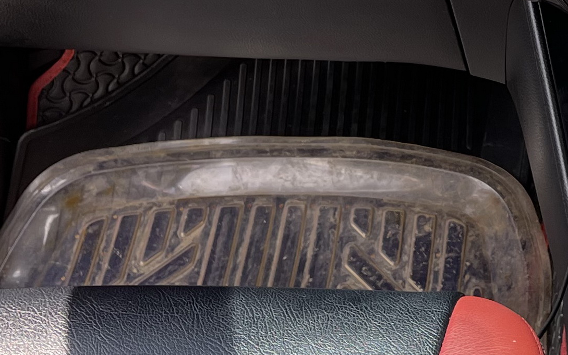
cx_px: 700
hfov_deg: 19.3
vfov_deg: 12.4
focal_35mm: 101
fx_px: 1564
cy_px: -165
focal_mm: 5.1
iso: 32
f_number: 1.6
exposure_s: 1/366
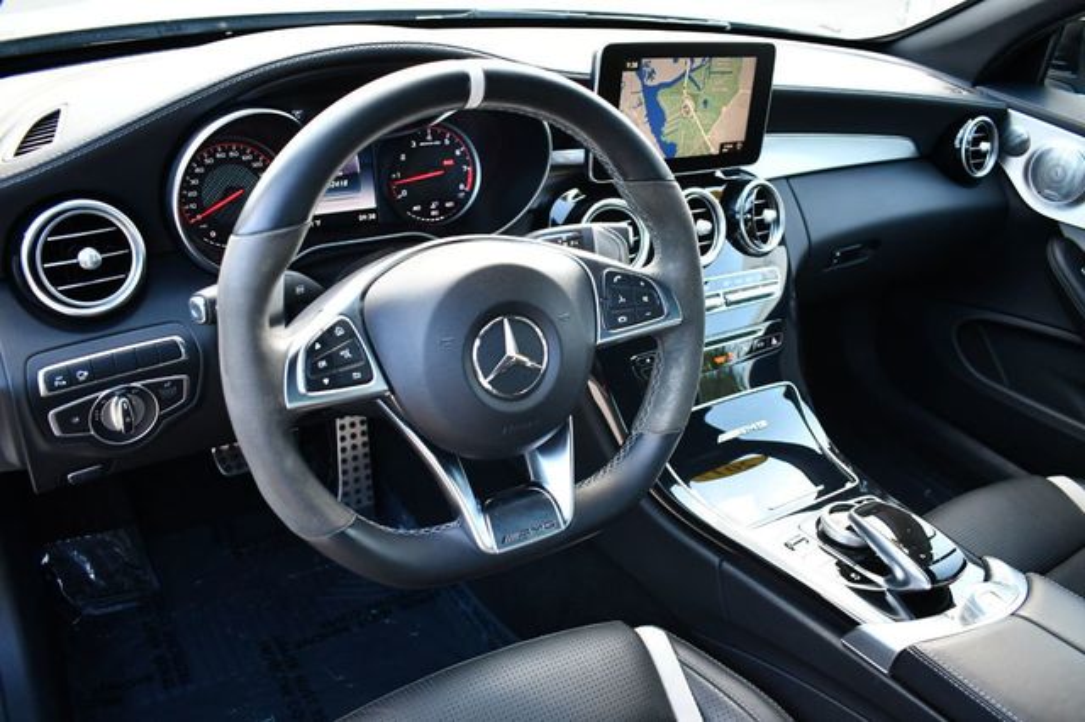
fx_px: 904
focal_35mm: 30
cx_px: 542
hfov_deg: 62.0
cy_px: 361
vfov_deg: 43.6
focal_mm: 20
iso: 800
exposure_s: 1/160
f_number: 3.5
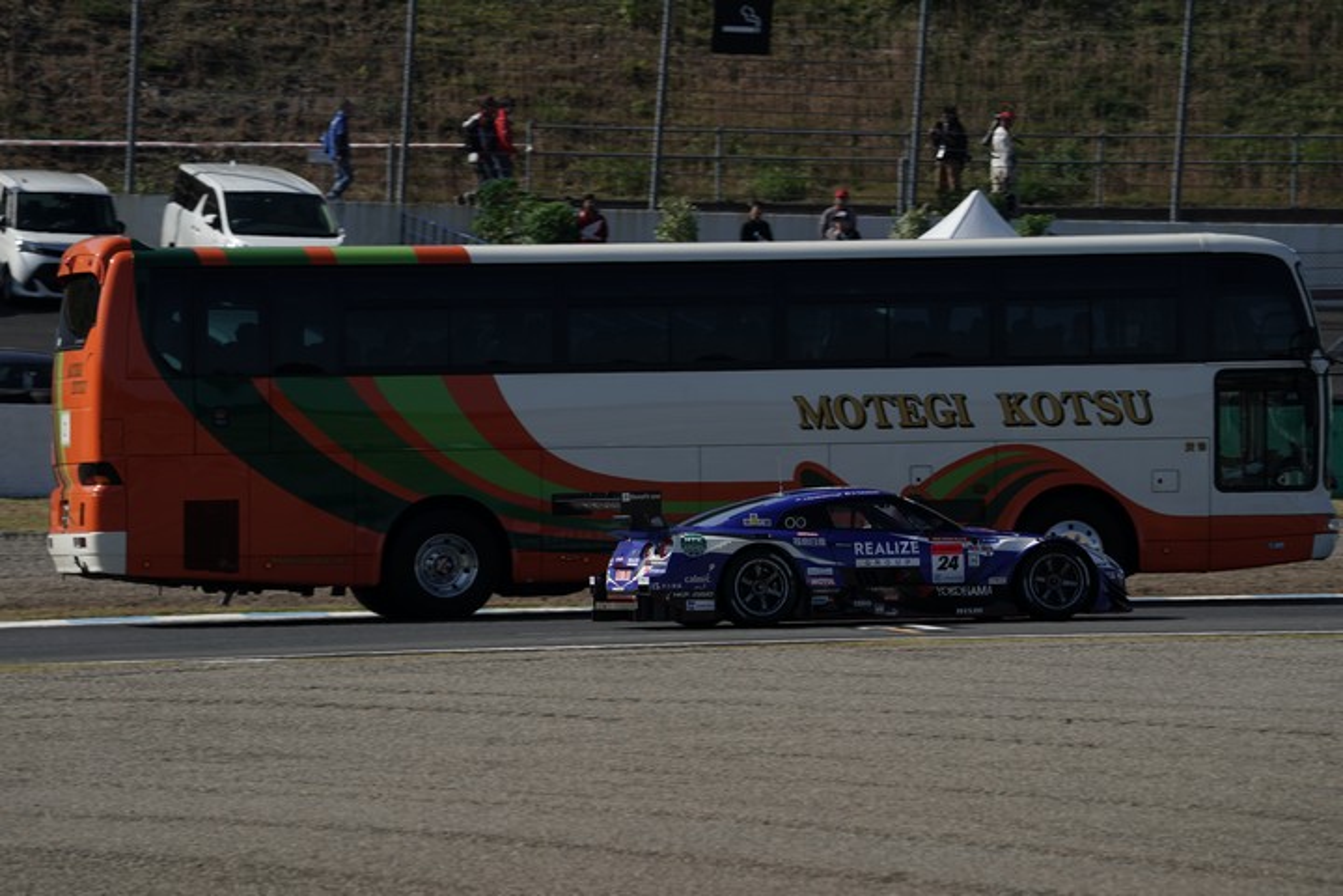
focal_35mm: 324
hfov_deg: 6.4
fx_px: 12086
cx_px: 672
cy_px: 448
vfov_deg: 4.2
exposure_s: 1/640
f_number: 10
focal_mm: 324
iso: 200
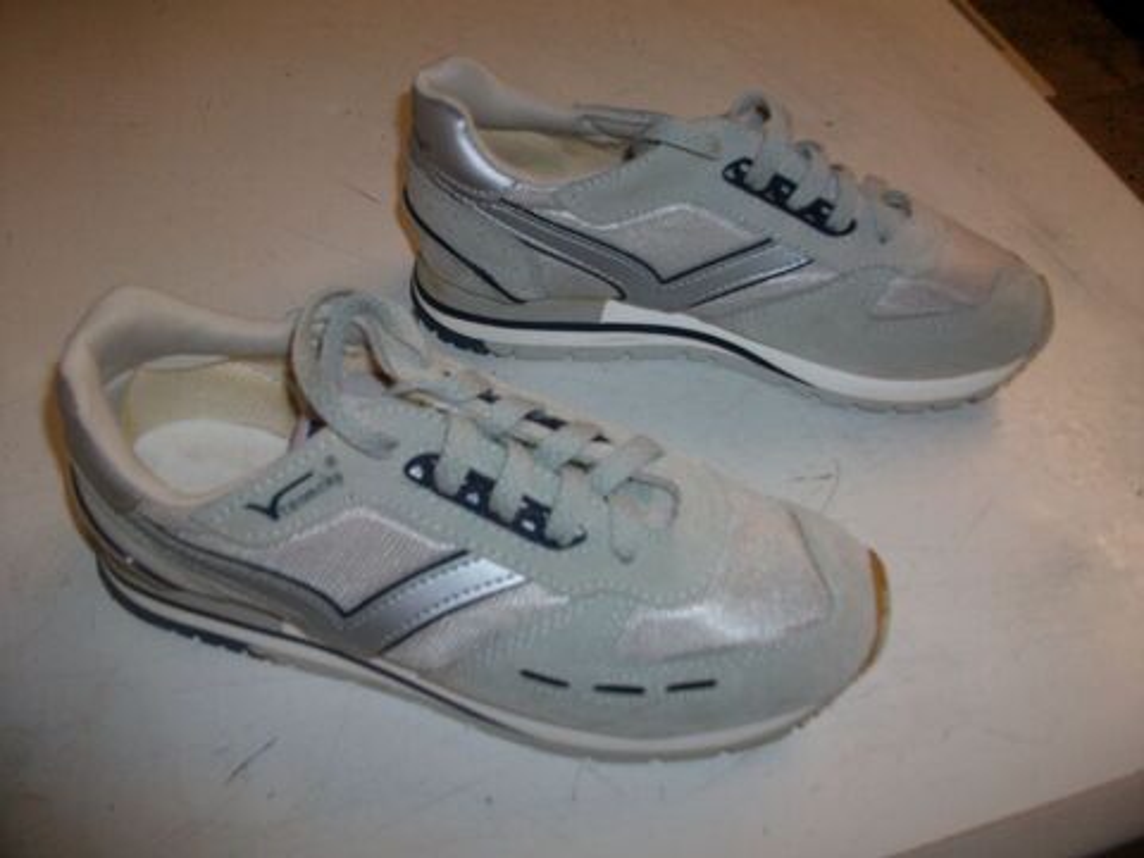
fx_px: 1058
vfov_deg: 44.2
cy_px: 429
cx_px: 572
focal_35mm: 32
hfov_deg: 56.8
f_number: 2.9
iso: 125
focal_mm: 5.7
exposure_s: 1/40
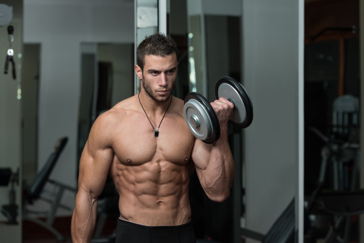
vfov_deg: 12.2
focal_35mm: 112
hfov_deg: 18.3
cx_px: 182
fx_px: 1133
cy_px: 122
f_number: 5
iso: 200
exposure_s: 1/200
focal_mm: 112
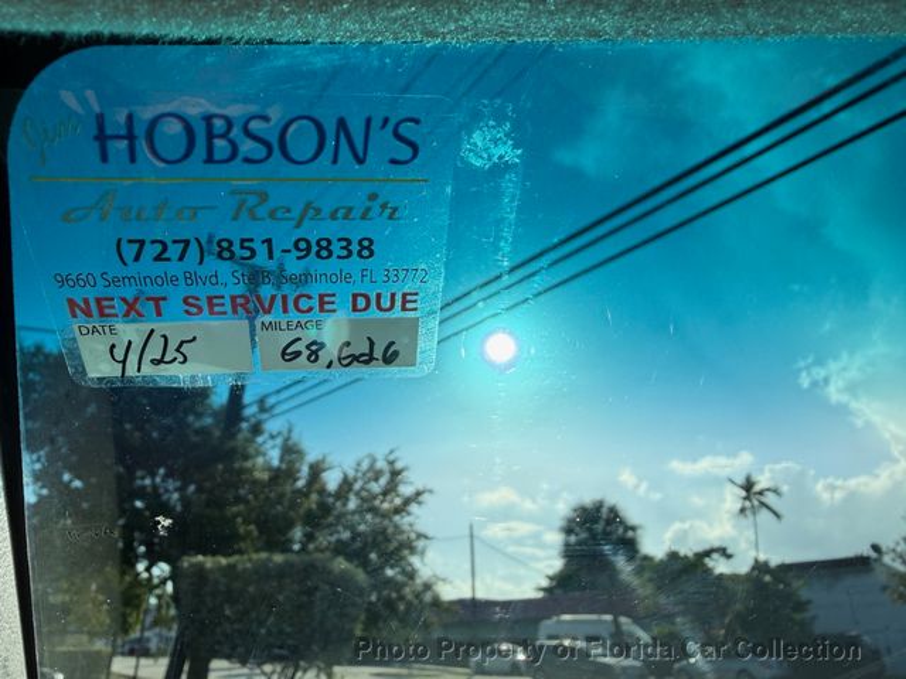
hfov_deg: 69.4
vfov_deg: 54.9
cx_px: 453
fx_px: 654
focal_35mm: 25
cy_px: 340
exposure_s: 1/697
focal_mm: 2.22
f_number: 2.2
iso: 32
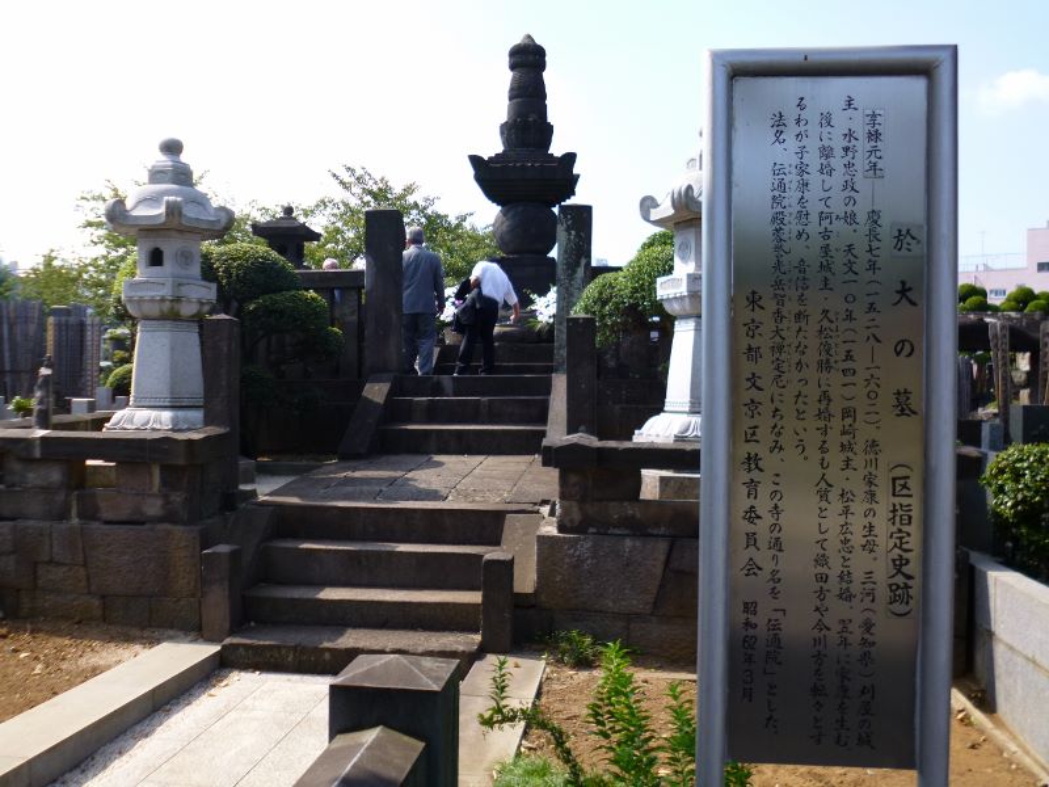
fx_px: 970
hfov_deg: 56.8
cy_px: 394
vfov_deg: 44.2
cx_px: 524
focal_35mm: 32
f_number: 2.9
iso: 100
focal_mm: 5.7
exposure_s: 1/500
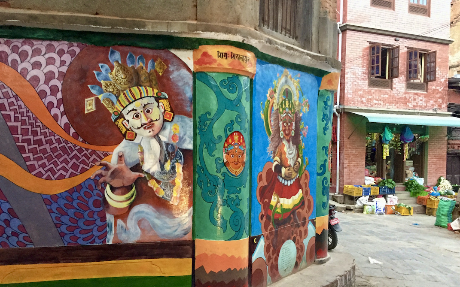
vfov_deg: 40.5
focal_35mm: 31
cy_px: 162
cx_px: 228
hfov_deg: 61.2
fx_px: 389
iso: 250
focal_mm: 4.15
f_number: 2.2
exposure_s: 1/17
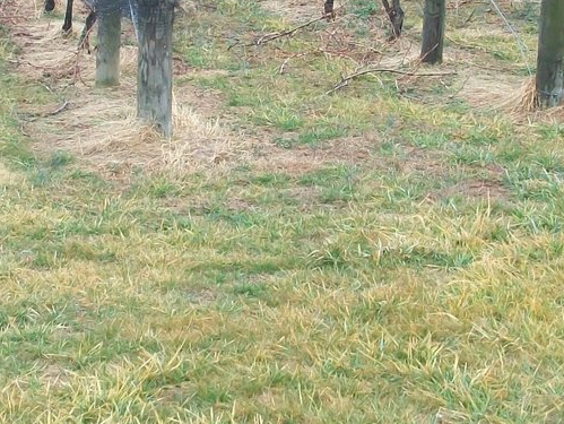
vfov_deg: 14.2
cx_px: 262
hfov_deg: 19.1
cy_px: 24
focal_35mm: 103
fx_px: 1679
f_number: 2.8
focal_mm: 5.7
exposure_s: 1/200
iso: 80
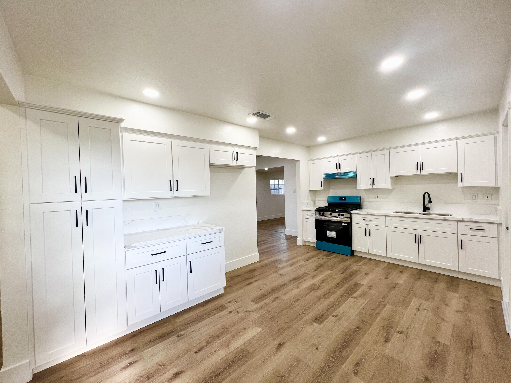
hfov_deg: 106.2
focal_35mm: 13
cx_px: 256
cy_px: 192
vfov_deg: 89.9
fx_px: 192
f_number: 1.8
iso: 80
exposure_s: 1/120
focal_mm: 1.57
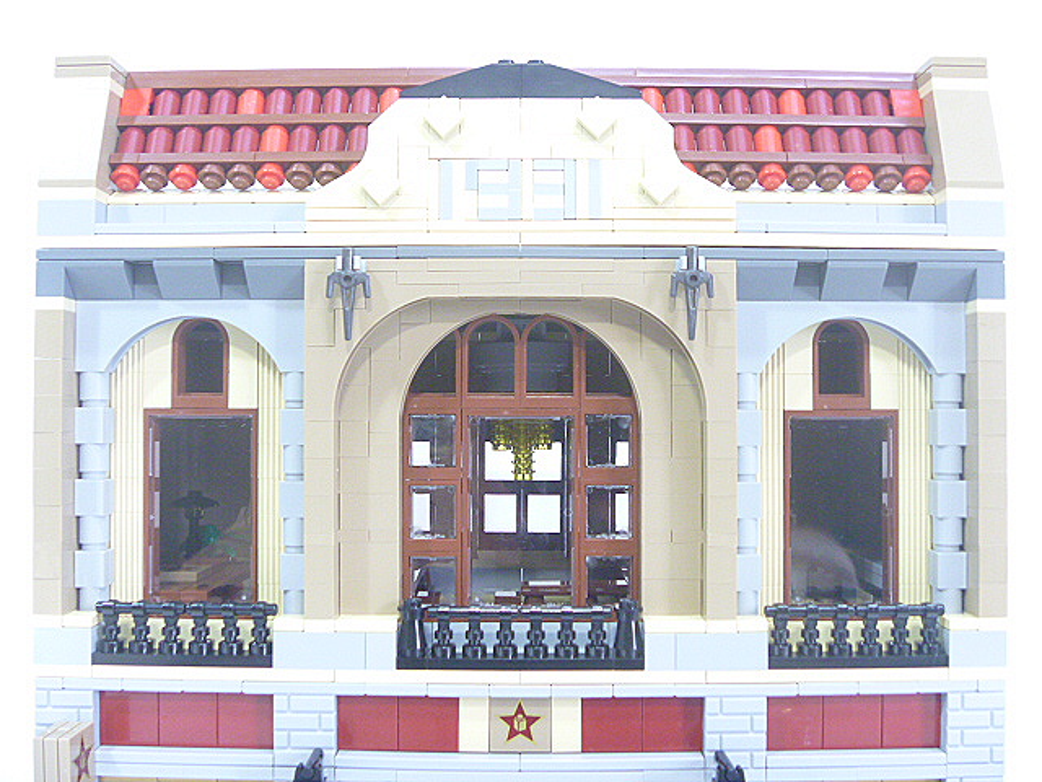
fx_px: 1054
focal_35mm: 35
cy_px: 391
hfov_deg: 52.6
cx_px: 521
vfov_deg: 40.7
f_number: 3.5
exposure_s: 1/10
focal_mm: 6.3
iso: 400
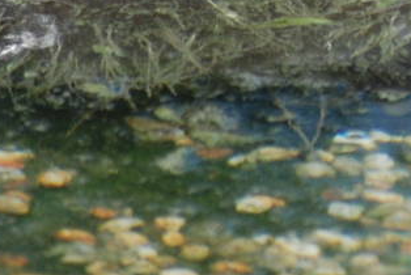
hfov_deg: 1.2
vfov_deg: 0.8
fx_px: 19243
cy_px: -311
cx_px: 673
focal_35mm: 1684
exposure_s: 1/640
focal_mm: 220
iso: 200
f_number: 5.3
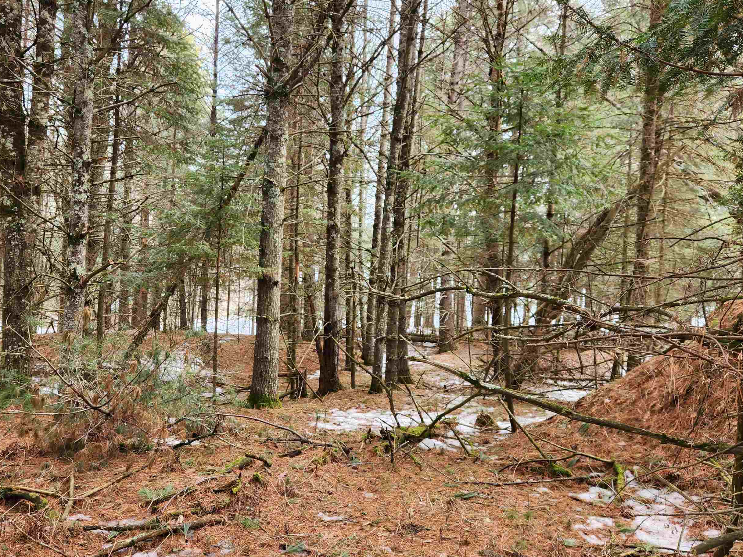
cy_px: 267
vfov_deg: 48.2
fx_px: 622
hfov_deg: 61.5
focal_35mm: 29
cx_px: 337
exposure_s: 1/180
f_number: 1.8
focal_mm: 5.4
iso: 80
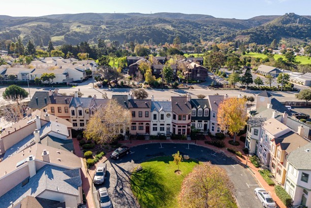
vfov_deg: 49.6
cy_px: 97
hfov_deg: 69.4
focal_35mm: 26
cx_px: 159
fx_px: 225
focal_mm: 8.67
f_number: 1.8
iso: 100
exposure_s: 1/2000
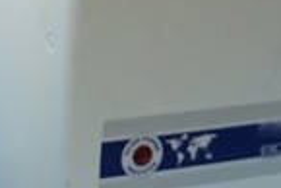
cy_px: 39
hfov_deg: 16.2
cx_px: -95
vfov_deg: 11.5
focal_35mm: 119
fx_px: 930
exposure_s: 1/160
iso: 400
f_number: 4
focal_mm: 16
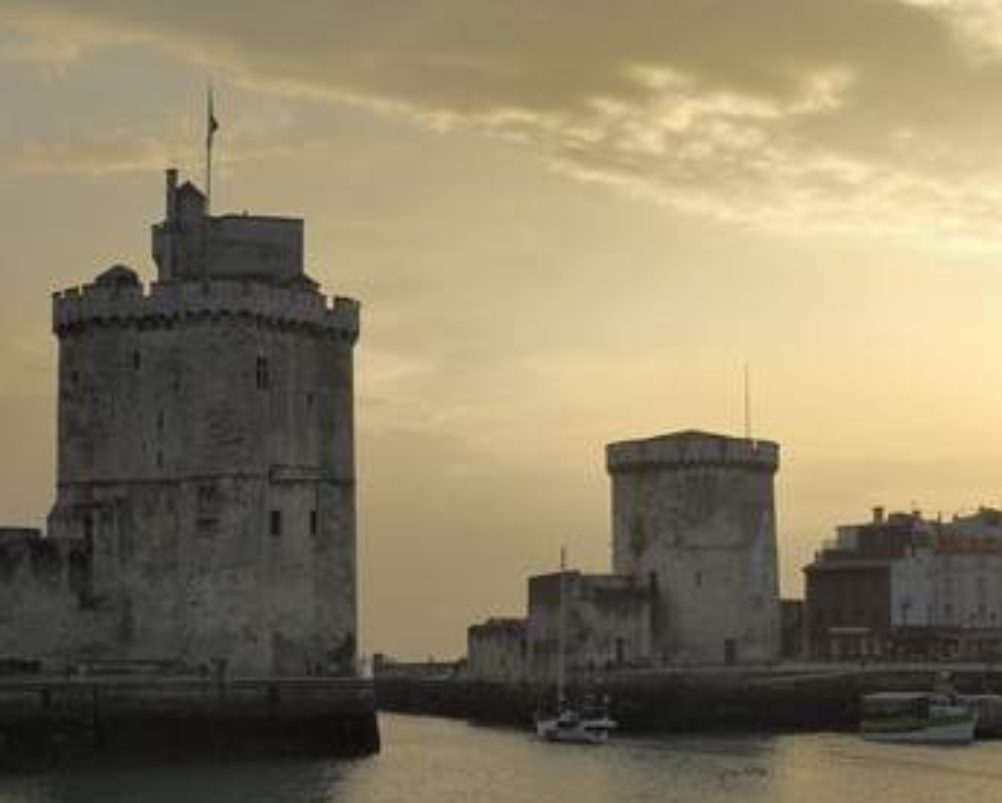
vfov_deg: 22.2
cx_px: 568
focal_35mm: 69
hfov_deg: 27.5
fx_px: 2048
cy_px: 406
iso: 100
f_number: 10
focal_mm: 40
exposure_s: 1/125
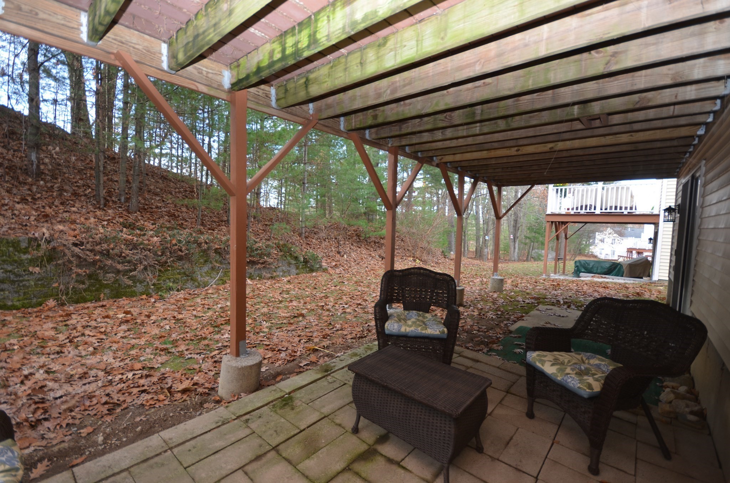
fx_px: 304
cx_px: 365
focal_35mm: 15
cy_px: 242
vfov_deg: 77.1
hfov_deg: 100.5
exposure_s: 1/80
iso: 200
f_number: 4.5
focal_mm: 10
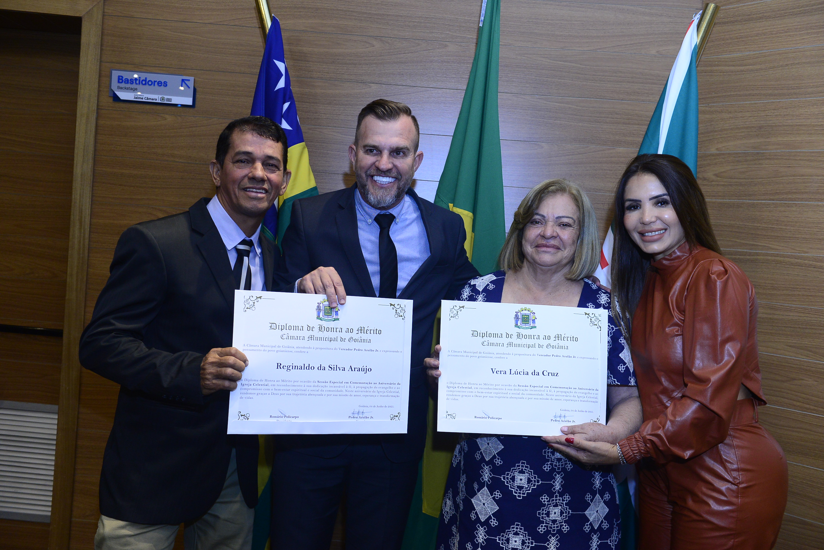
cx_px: 412
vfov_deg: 37.9
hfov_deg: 54.4
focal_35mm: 35
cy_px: 275
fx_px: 801
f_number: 6.3
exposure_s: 1/125
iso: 2500
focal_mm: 35
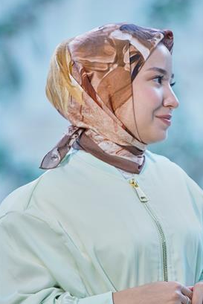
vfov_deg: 9.1
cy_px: 144
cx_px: 112
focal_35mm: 227
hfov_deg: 6.1
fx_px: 1918
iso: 640
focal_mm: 200
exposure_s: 1/200
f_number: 3.5
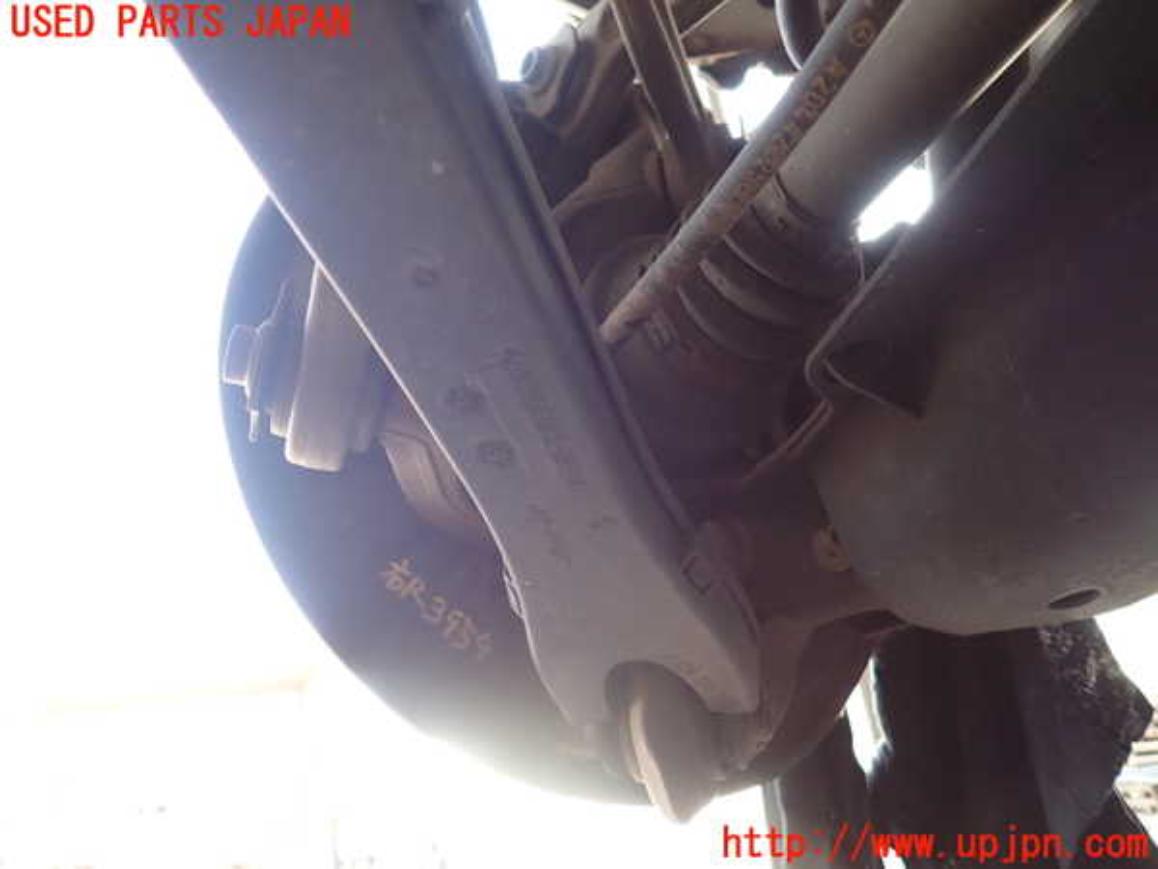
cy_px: 434
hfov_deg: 69.4
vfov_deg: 54.9
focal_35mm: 25
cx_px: 579
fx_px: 836
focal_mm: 4.5
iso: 160
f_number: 2
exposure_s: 1/60
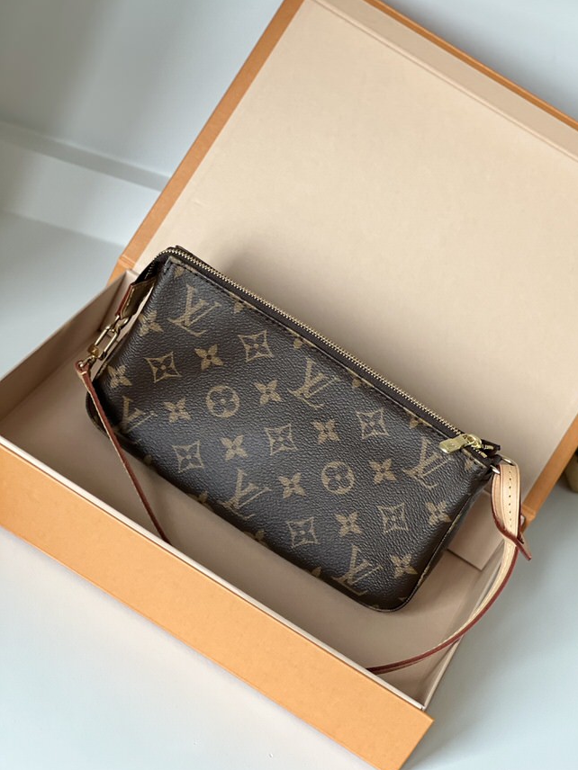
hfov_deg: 18.2
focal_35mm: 81
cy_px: 389
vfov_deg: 24.1
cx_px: 303
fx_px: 1803
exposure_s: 1/40
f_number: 2.8
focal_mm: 9
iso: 160
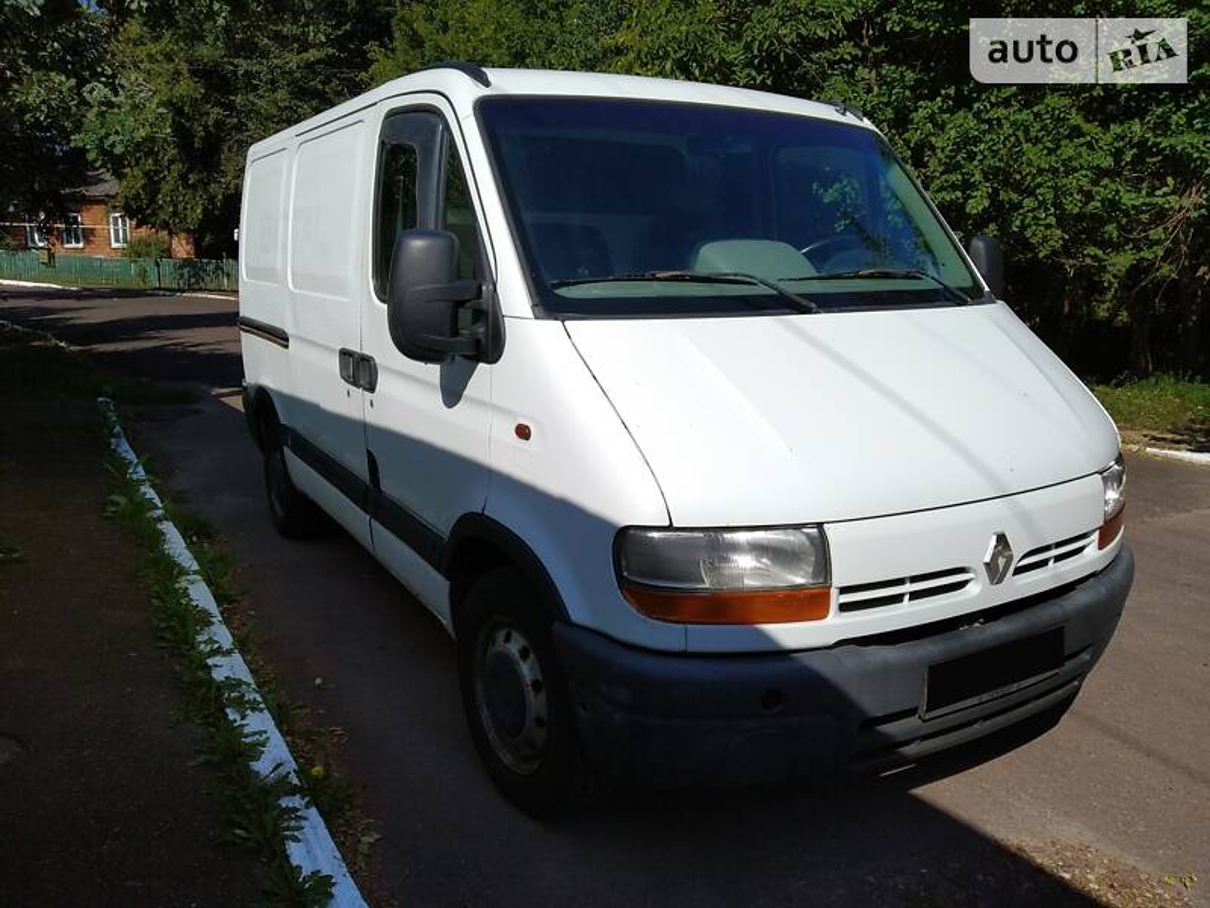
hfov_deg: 67.3
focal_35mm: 26
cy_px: 454
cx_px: 605
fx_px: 909
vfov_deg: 53.1
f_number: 2.2
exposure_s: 1/2181
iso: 100
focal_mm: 3.8
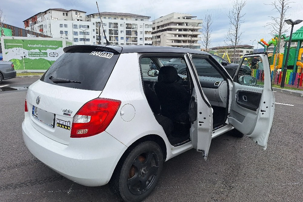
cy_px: 100
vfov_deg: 53.1
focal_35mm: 24
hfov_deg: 73.8
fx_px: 202
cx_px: 151
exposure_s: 1/588
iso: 40
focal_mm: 5.54
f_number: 1.8
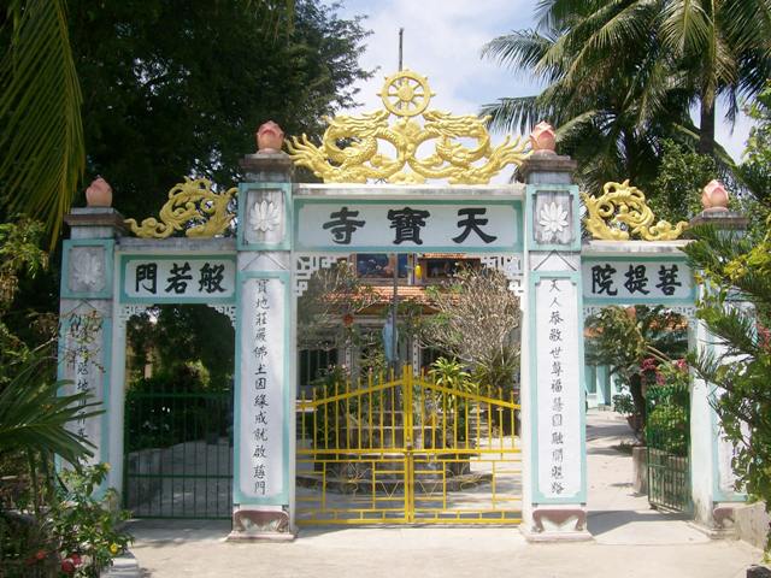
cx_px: 386
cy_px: 289
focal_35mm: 36
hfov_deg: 51.4
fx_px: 802
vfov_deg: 39.7
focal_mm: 6
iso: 80
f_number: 4.8
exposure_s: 1/560
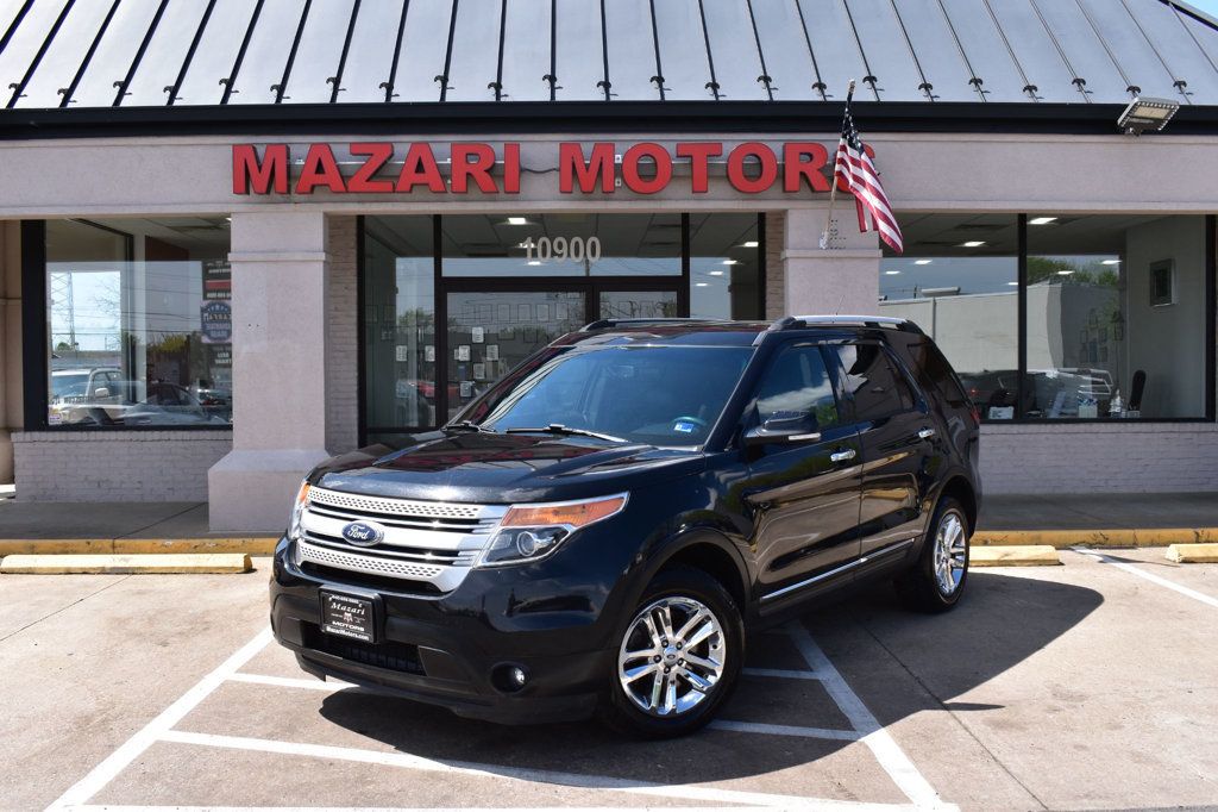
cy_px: 406
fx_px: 1218
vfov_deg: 36.8
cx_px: 609
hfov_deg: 53.1
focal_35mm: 36
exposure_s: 1/400
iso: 400
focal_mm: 24
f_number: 11
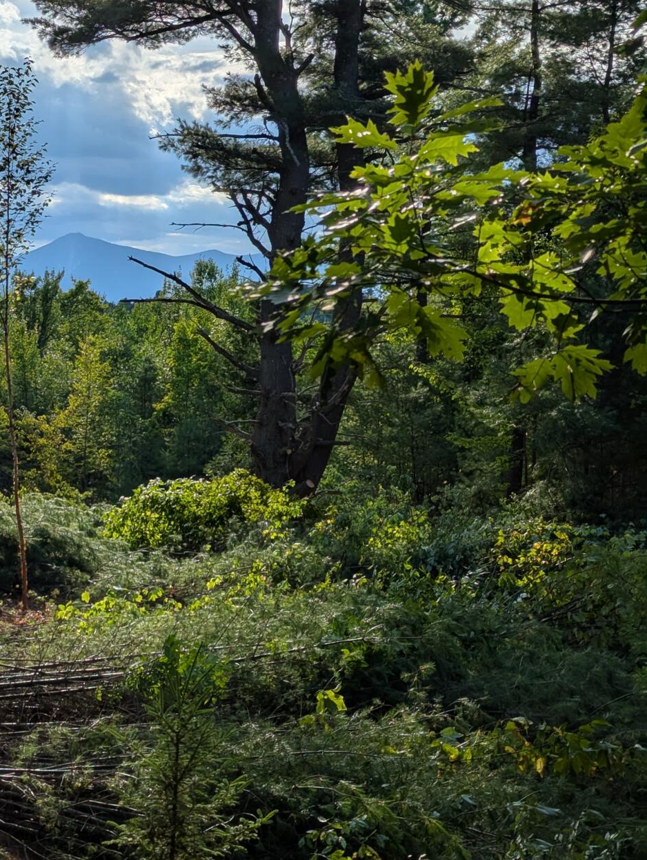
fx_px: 1915
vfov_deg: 25.3
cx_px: 131
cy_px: 368
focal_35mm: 77
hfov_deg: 19.0
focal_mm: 6.81
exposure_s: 1/5848
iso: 39
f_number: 1.85
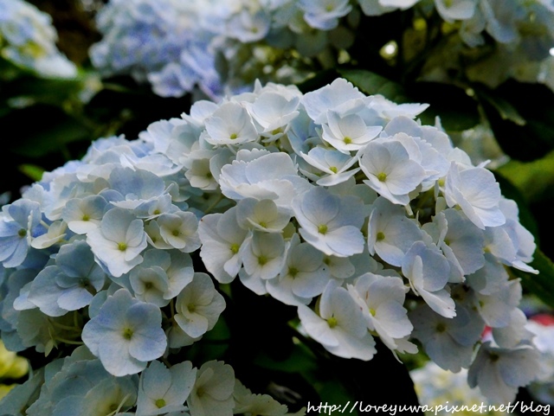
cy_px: 208
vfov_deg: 44.2
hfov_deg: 56.8
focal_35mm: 32
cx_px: 277
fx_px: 513
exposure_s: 1/2000
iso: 800
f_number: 5.6
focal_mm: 16
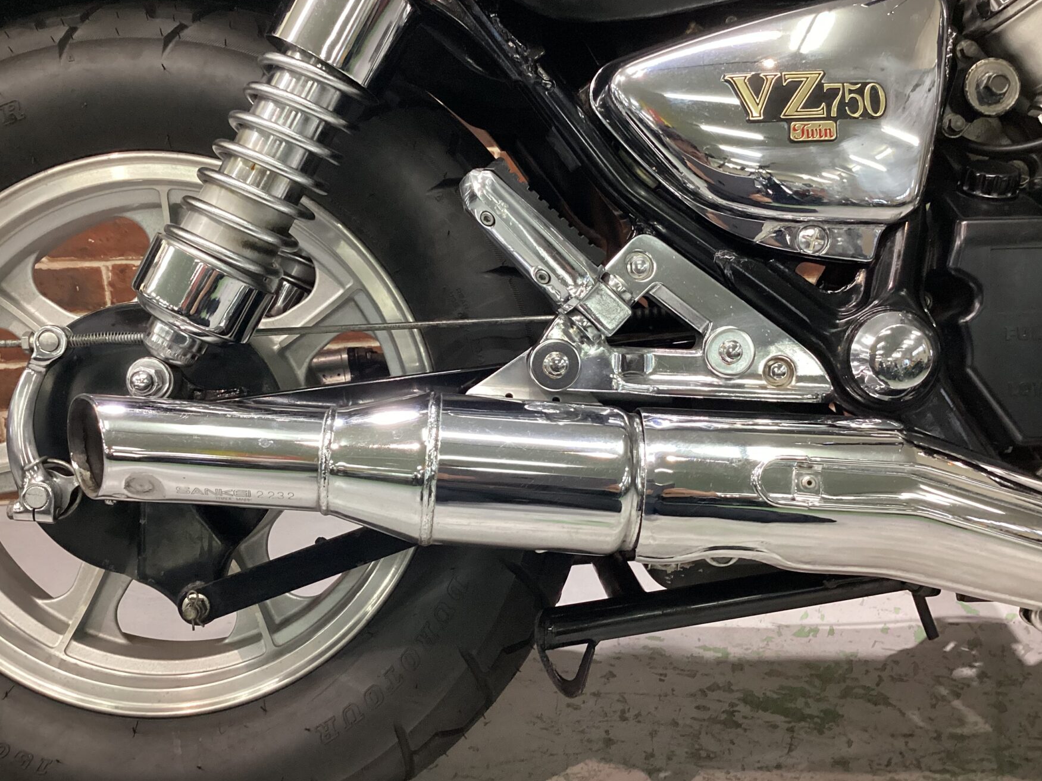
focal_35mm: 34
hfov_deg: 53.9
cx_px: 495
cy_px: 373
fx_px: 1023
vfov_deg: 41.8
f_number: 2.4
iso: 250
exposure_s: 1/60
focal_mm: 3.3
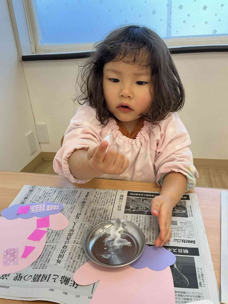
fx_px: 255
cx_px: 114
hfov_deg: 48.2
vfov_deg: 61.7
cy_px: 152
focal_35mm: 29
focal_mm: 3
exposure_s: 1/120
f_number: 1.8
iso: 40
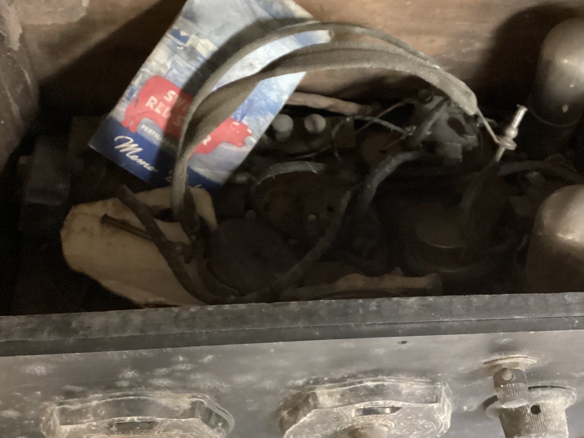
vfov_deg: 34.2
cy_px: 169
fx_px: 709
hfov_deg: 44.7
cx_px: 326
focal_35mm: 42
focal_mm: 3.3
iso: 800
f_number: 2.4
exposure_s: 1/15
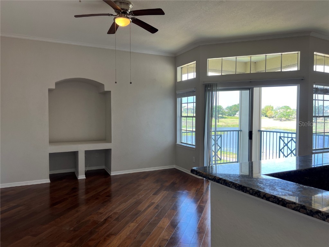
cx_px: 164
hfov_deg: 67.3
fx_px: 247
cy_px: 124
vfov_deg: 53.1
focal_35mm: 26
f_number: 1.5
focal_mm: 5.7
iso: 40
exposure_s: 1/167
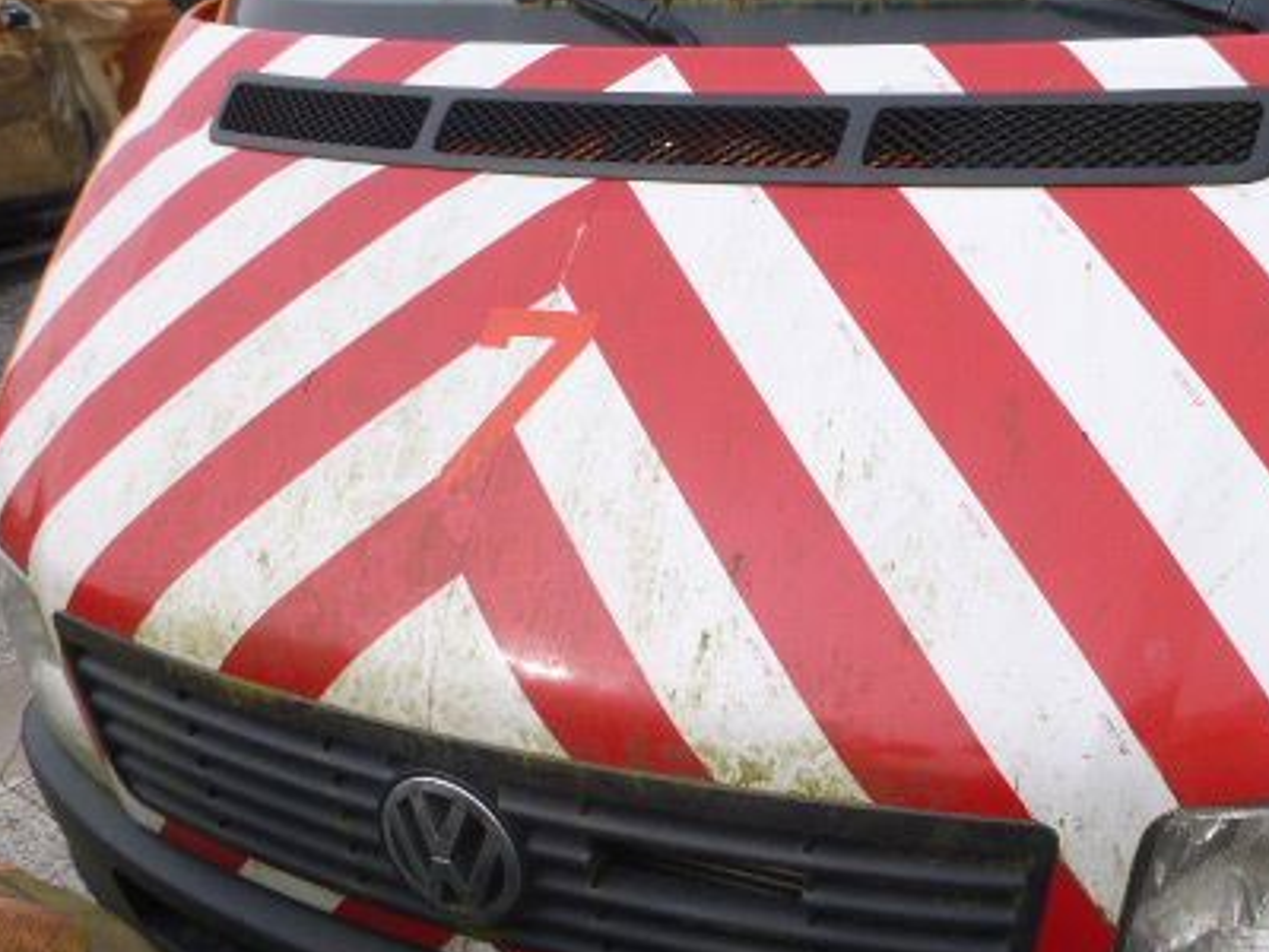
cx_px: 828
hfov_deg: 46.2
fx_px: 1466
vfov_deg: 35.9
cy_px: 559
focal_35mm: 40
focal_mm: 4.5
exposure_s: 1/250
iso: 100
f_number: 3.9
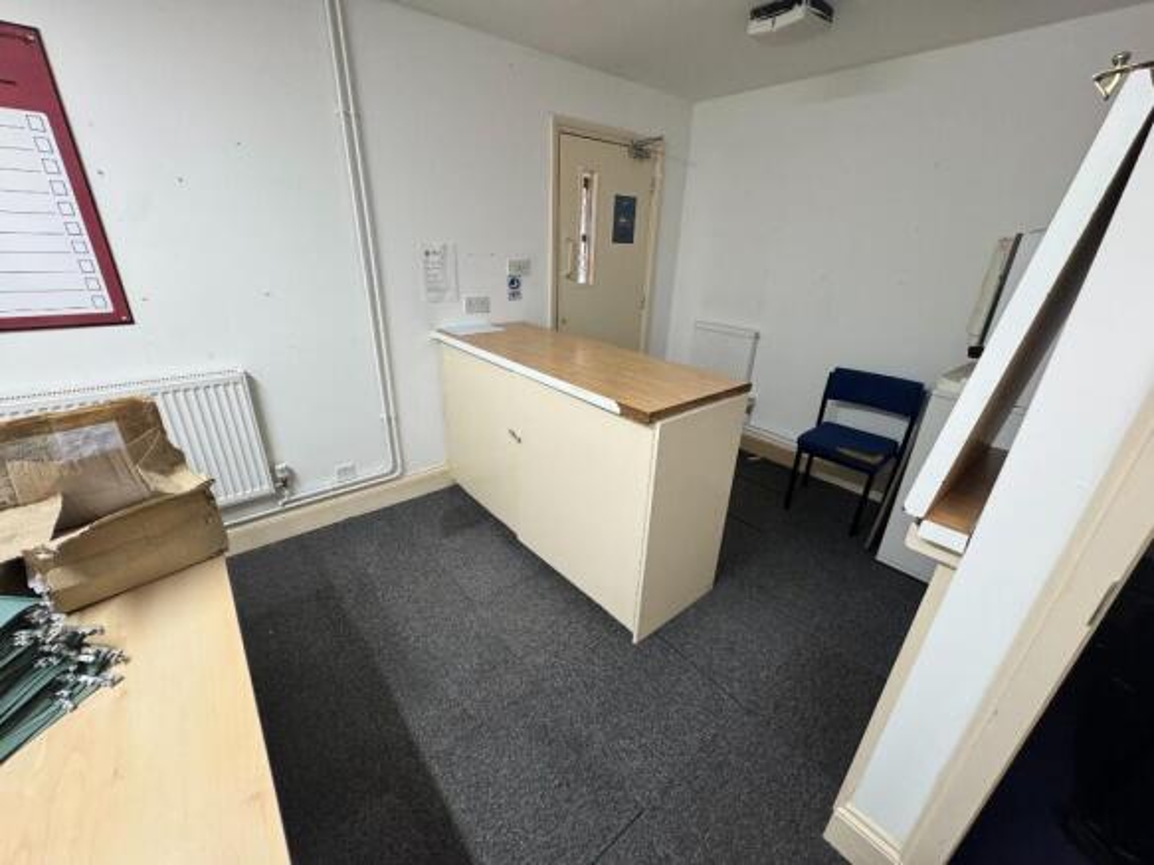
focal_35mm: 14
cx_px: 577
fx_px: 467
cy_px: 432
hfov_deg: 102.1
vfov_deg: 85.7
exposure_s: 1/100
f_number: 2.2
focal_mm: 2.22
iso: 200
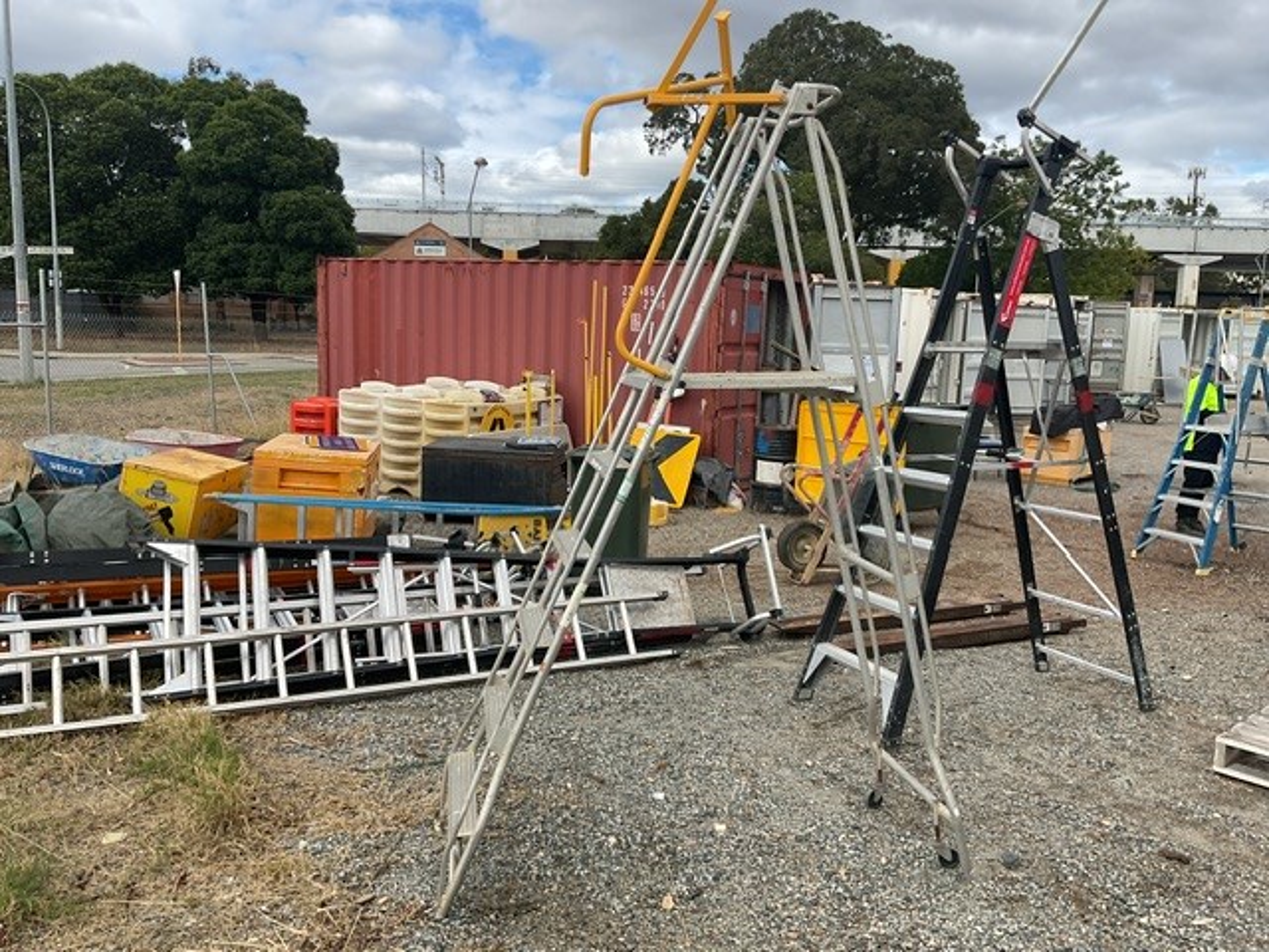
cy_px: 476
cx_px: 634
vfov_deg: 48.2
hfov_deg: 61.7
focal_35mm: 29
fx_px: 1063
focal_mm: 3
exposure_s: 1/1412
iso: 16
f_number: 1.8
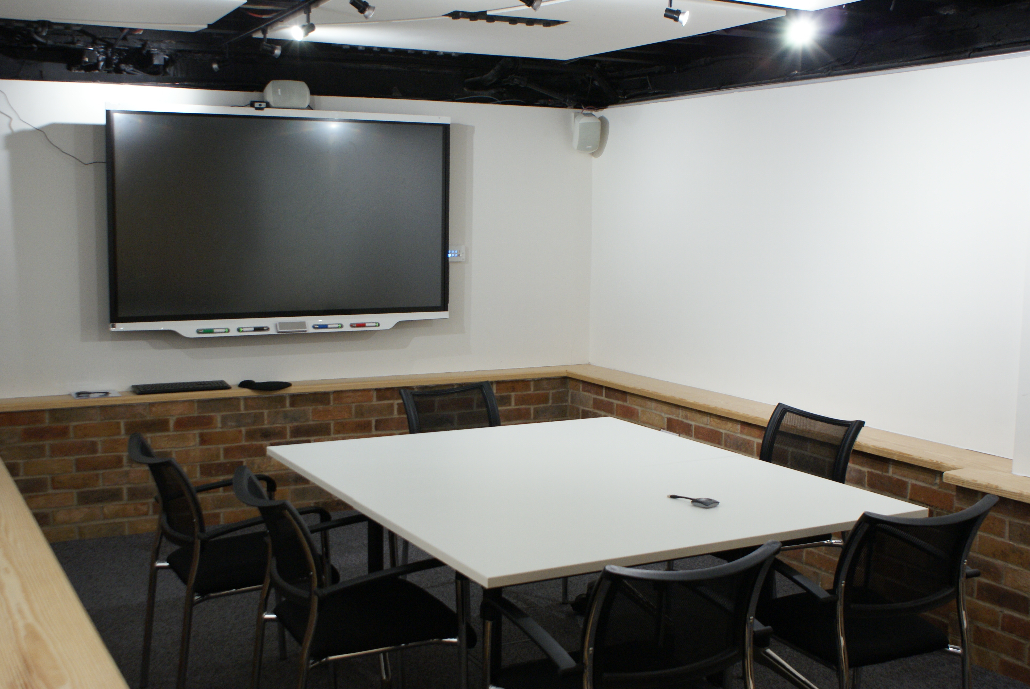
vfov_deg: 34.3
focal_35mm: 39
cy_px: 344
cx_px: 515
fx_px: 1117
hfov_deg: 49.5
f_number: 4.5
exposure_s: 1/40
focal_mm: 26
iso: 400
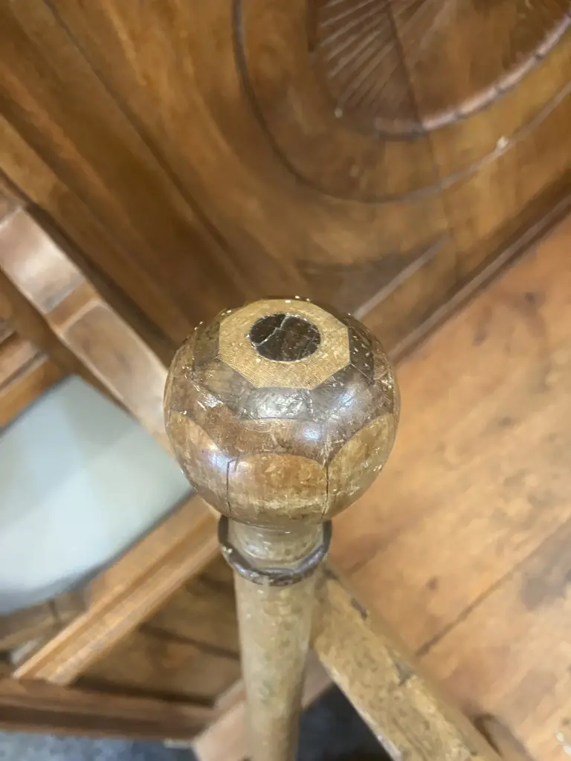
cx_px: 286
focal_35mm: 28
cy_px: 380
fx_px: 616
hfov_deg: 49.7
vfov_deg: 63.4
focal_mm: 3.99
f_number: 1.8
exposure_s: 1/33
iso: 400
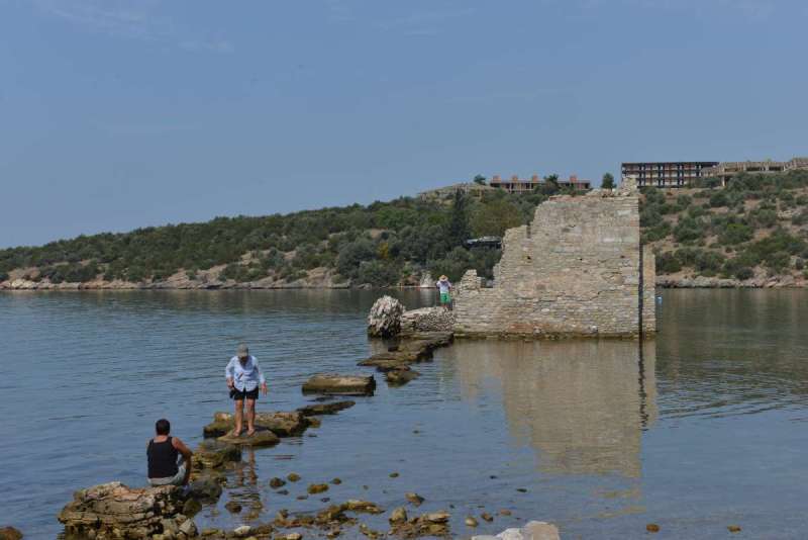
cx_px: 404
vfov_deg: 27.0
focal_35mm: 50
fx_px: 1123
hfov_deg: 39.6
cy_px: 270
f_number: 9
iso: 100
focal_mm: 50
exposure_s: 1/200
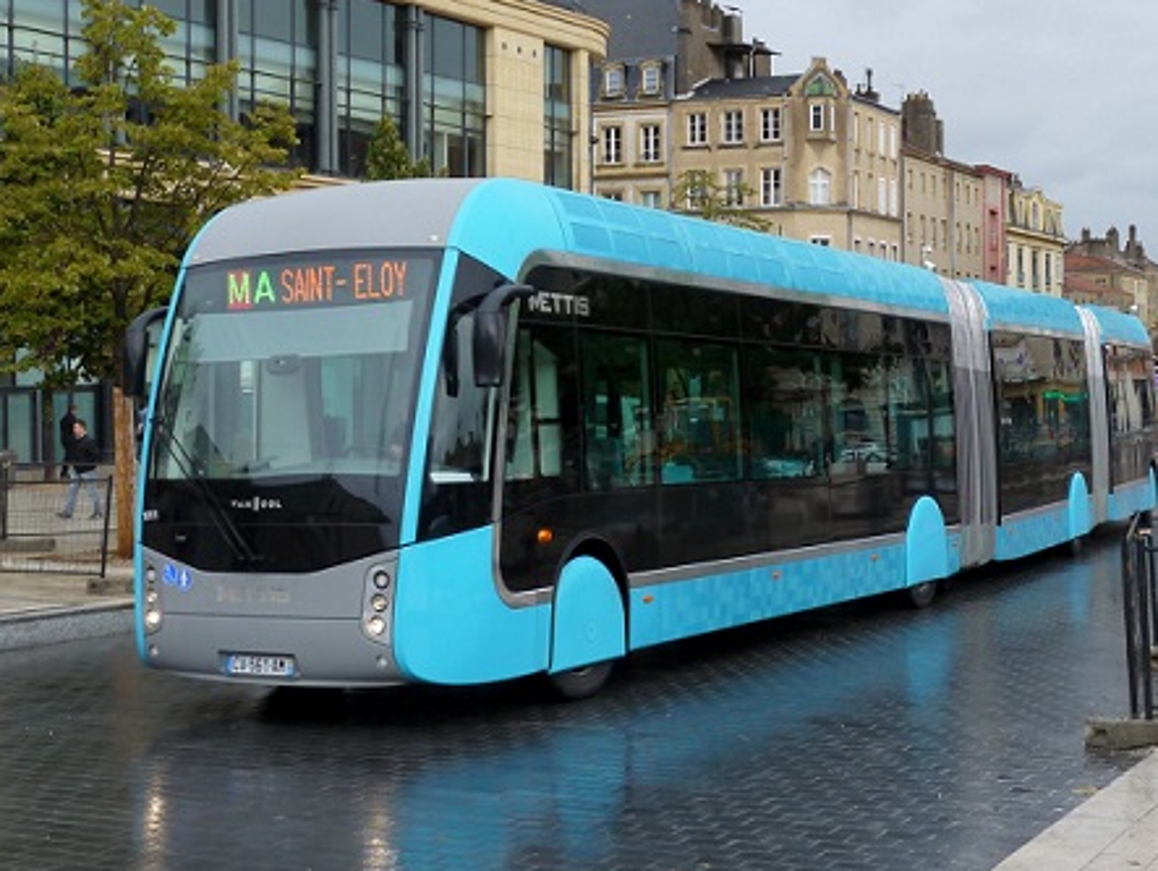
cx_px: 620
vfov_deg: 36.0
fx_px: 1339
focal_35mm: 40
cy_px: 432
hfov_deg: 46.7
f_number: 8
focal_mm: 18
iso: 200
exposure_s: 1/250
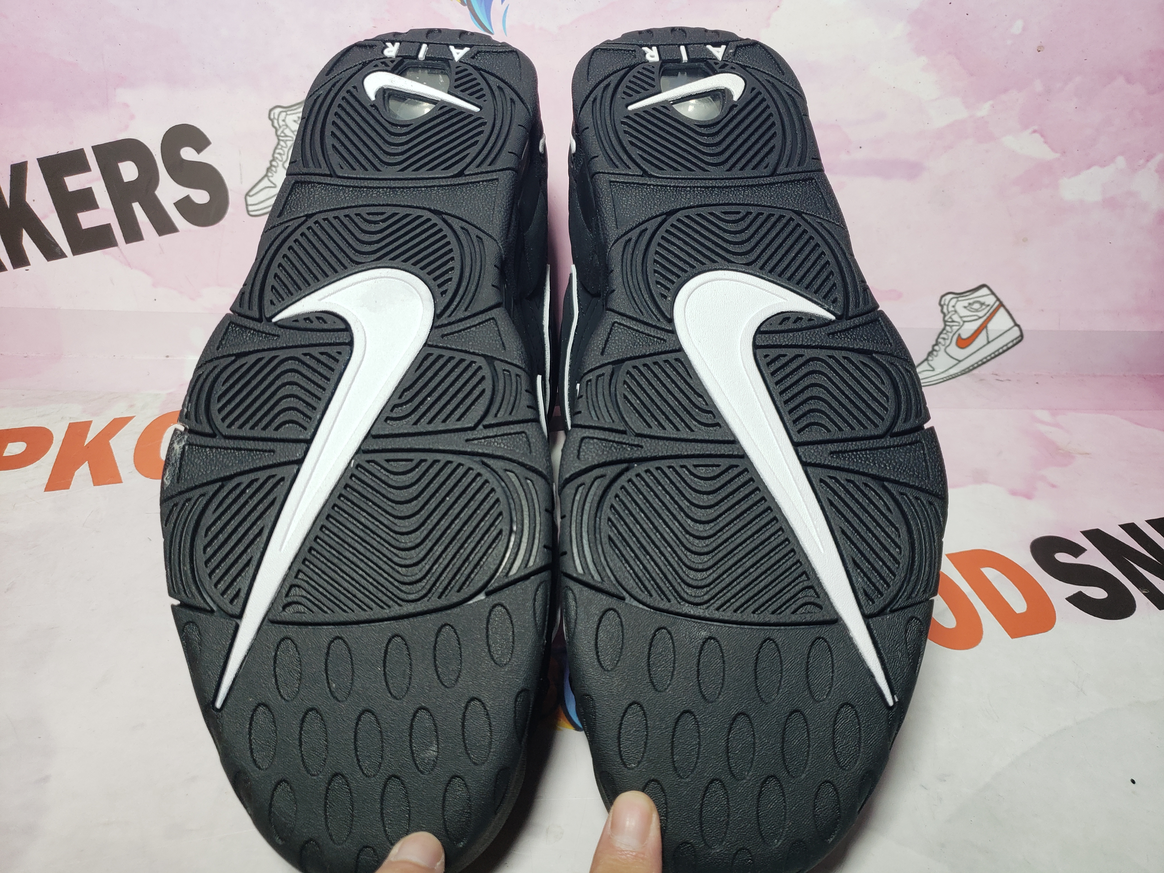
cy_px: 436
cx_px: 582
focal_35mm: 26
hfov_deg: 67.3
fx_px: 874
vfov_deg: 53.1
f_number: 1.5
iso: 50
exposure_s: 1/284
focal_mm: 4.3
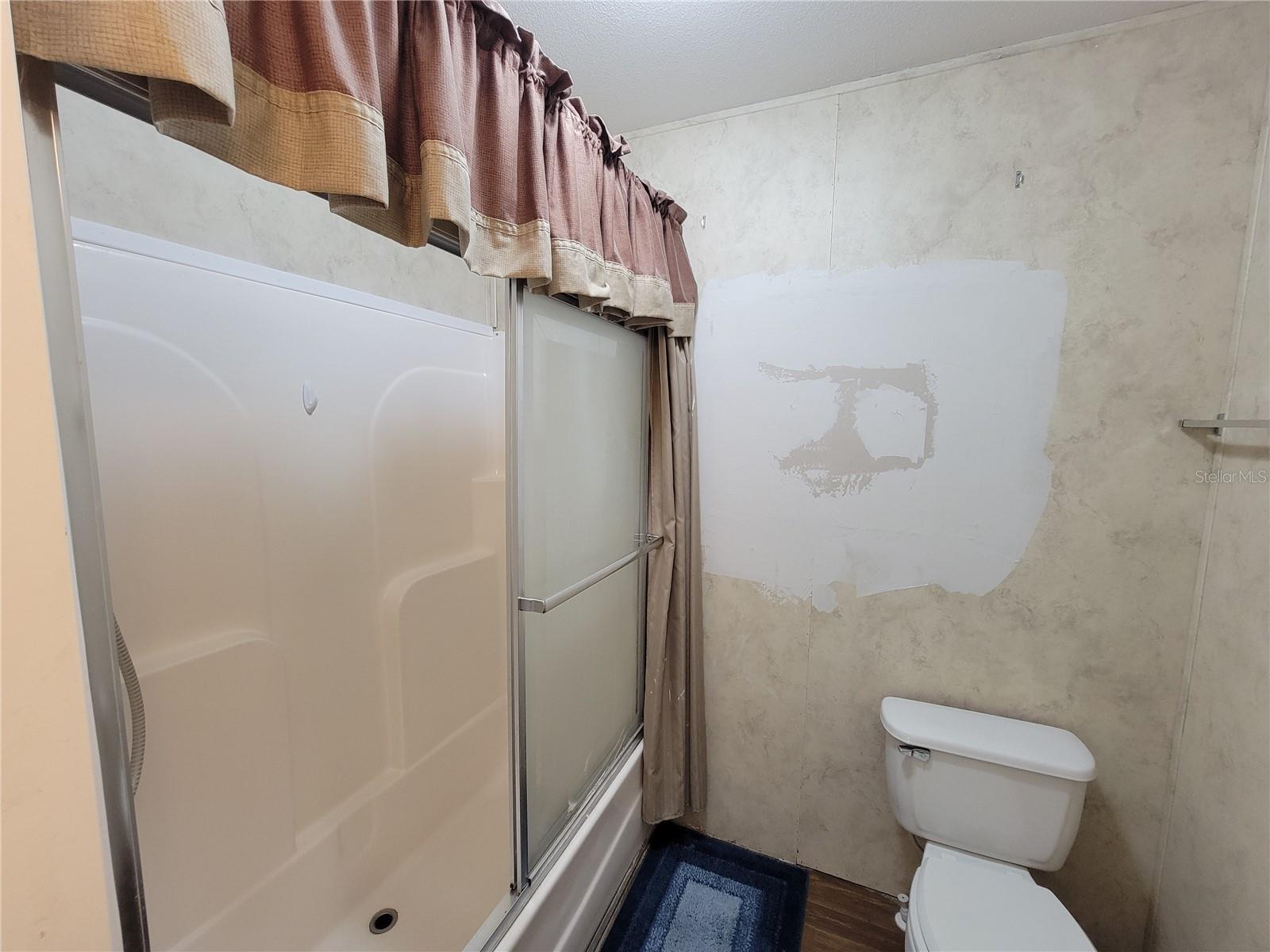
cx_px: 635
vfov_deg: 89.9
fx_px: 477
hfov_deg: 106.2
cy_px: 476
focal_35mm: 13
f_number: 2.2
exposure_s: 1/60
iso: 320
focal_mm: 2.2
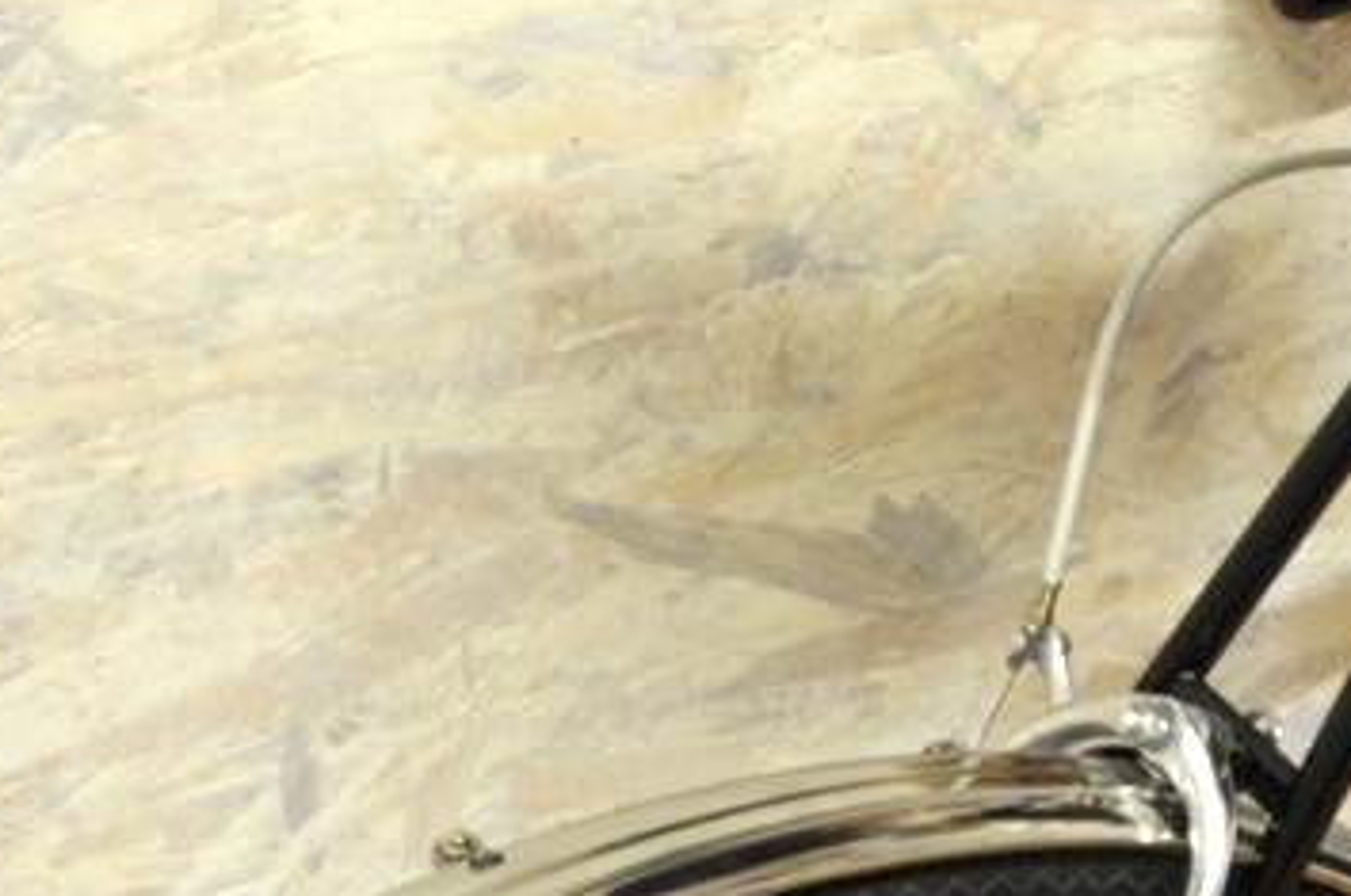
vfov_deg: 14.4
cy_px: 499
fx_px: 3560
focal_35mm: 95
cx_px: 1378
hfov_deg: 20.7
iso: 800
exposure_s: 1/2
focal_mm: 28
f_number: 11
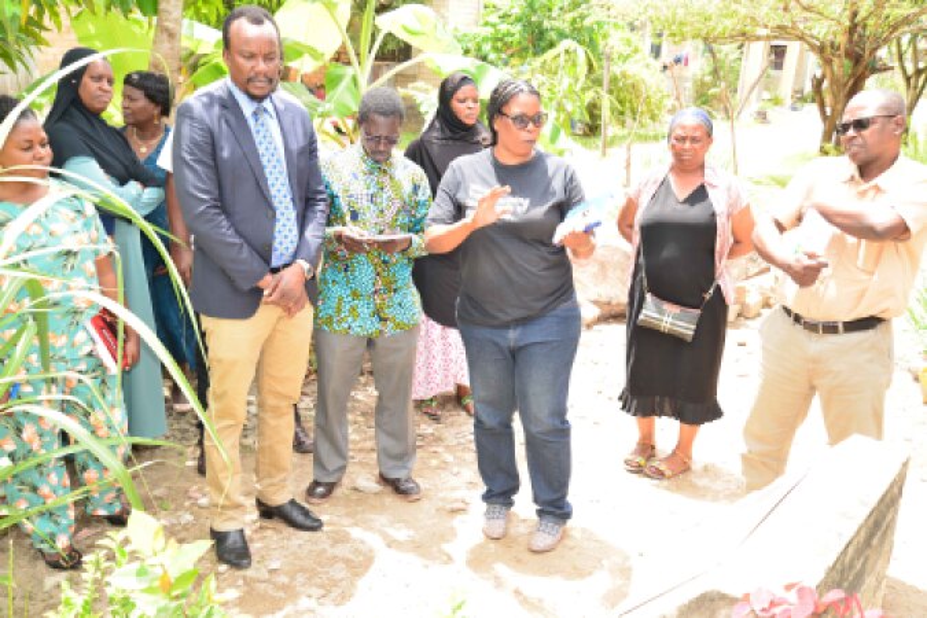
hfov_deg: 53.1
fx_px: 927
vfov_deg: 36.9
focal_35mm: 36
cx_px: 464
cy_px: 309
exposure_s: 1/125
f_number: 5
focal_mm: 36
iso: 200
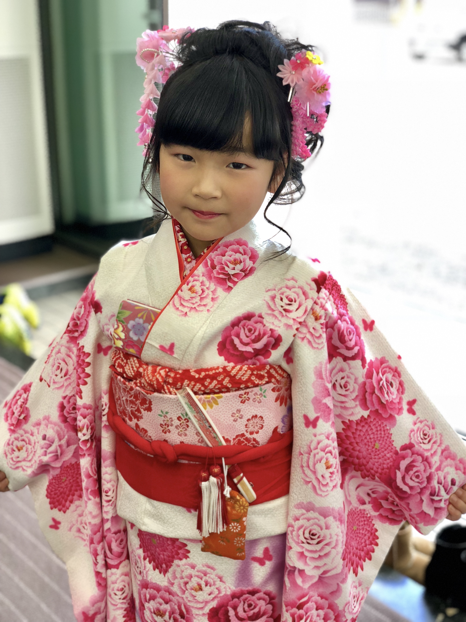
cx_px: 233
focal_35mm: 52
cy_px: 311
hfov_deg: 28.0
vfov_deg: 36.8
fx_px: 933
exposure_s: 1/120
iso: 125
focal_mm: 6
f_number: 2.4
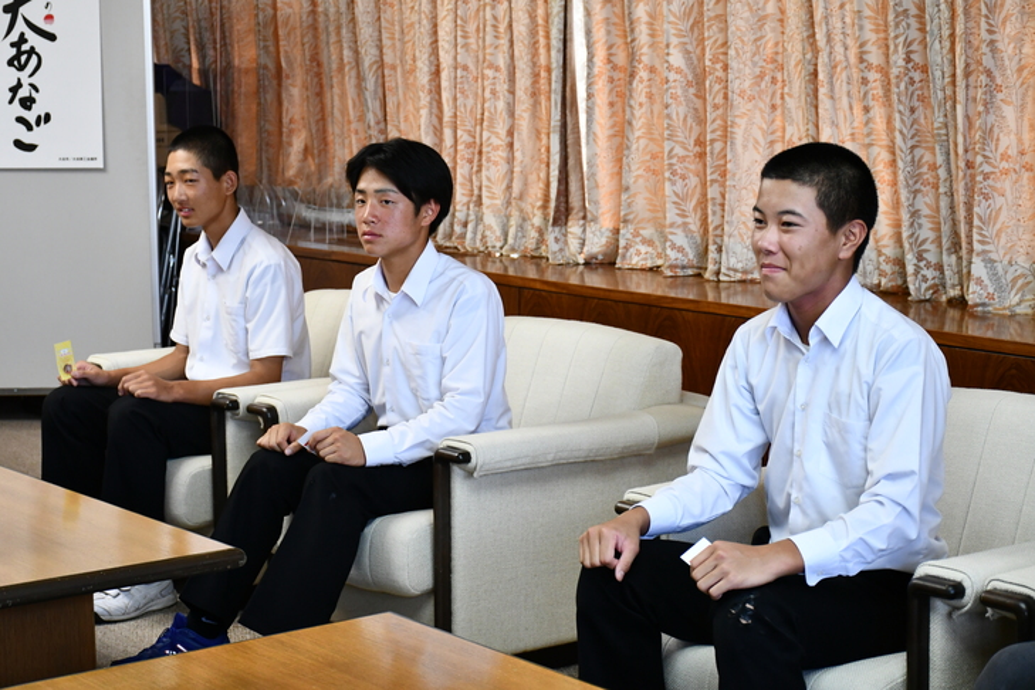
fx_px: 2156
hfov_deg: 27.0
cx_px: 518
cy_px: 345
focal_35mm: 75
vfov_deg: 18.2
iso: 1800
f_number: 4.8
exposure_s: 1/125
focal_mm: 50
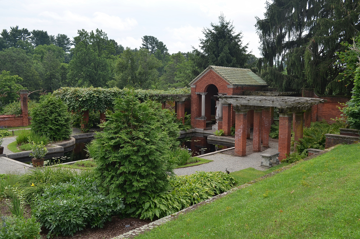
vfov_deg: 39.8
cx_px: 180
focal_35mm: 33
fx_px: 329
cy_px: 120
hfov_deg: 57.3
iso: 180
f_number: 8
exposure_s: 1/250
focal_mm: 22
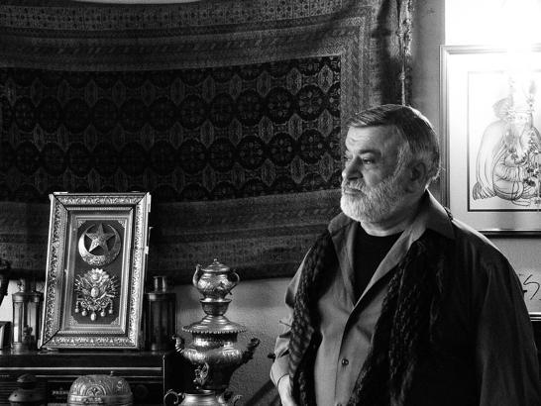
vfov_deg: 20.5
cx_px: 270
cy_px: 203
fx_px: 1126
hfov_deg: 27.0
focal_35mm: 72
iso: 1600
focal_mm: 12.9
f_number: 3.3
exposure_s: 1/20
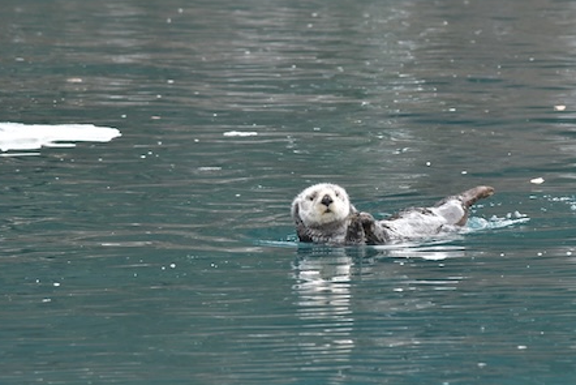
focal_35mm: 407
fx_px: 6514
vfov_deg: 3.4
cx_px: 331
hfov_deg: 5.1
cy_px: 205
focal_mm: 200
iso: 1250
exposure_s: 1/640
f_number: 7.1
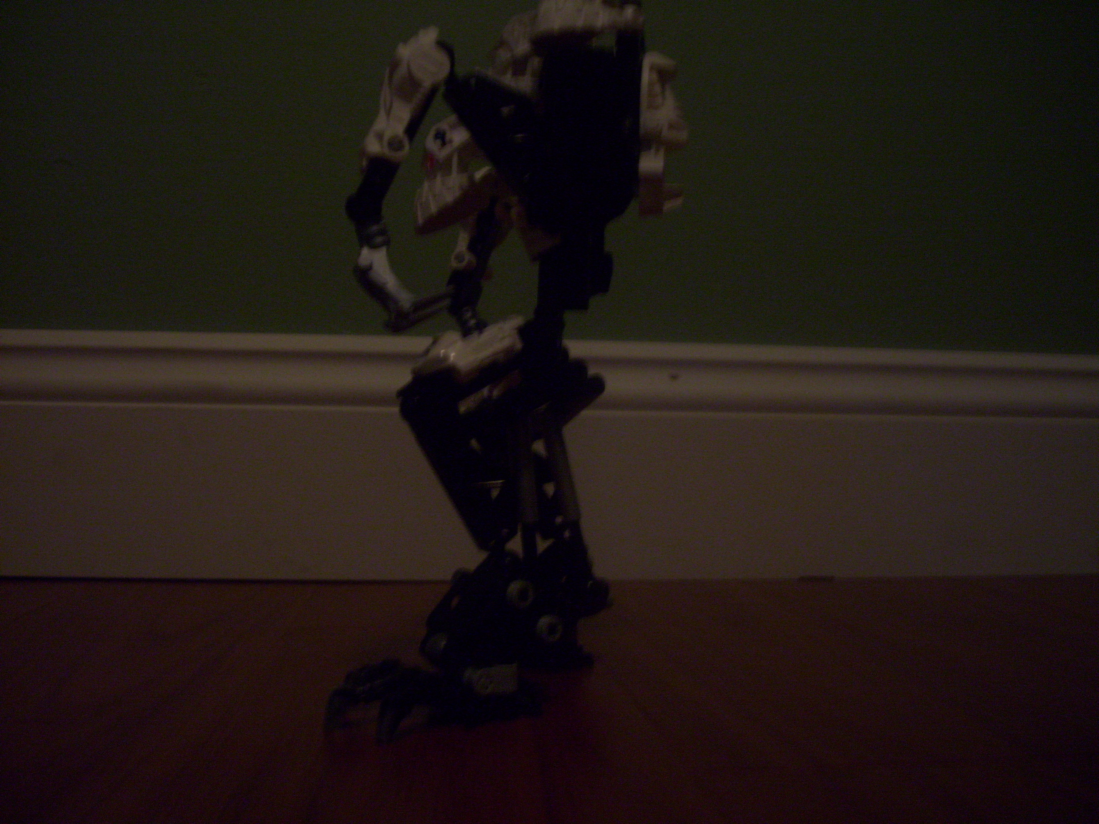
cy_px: 412
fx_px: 1079
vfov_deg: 41.8
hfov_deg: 54.0
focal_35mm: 34
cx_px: 550
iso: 160
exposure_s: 1/8
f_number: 2.9
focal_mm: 5.7
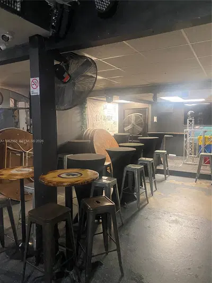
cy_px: 142
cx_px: 106
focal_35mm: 26
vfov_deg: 67.3
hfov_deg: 53.1
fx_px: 212
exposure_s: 1/40
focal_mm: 4.25
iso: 640
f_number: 1.8
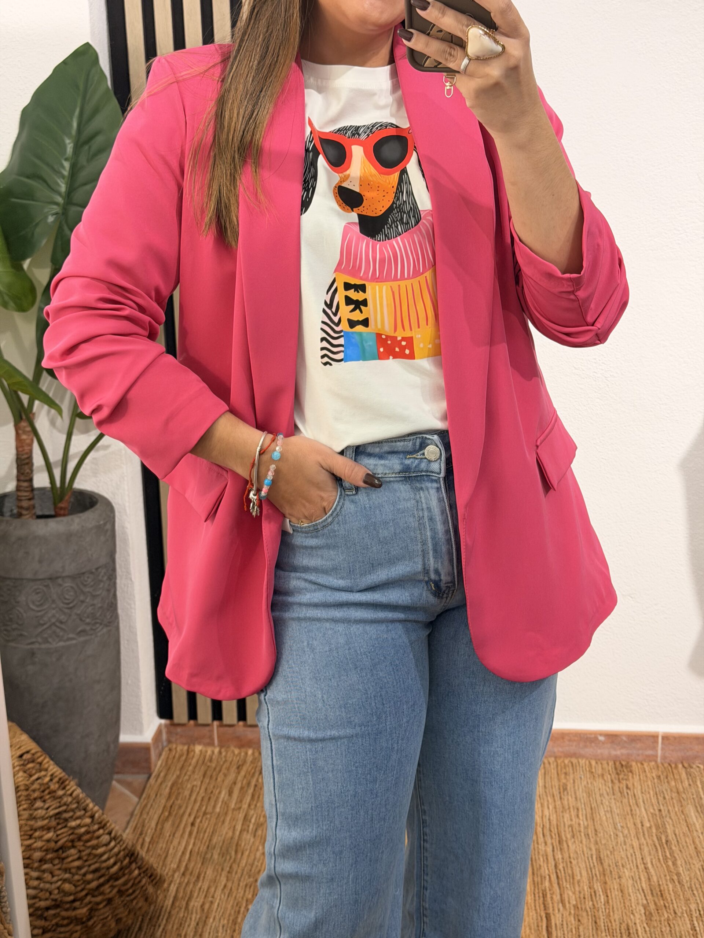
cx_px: 352
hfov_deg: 30.3
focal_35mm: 48
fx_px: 1302
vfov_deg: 39.7
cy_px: 469
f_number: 1.78
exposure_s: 1/100
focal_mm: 6.76
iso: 80
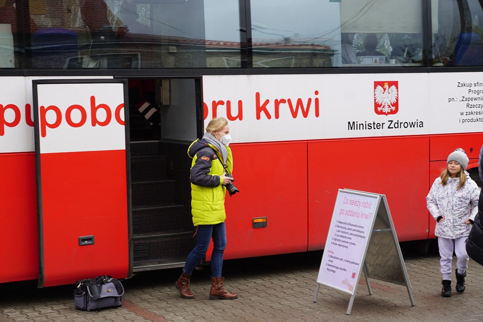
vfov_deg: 18.2
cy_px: 161
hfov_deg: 27.0
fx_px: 1006
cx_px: 242
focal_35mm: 75
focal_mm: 50
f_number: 6.3
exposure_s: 1/125
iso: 100
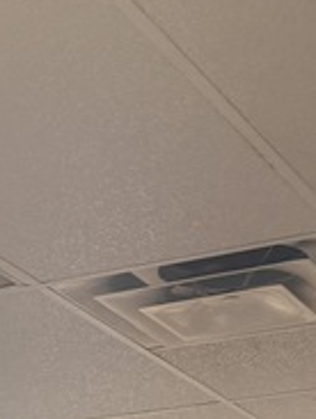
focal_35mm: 134
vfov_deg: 11.1
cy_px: 1140
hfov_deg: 10.1
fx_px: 1625
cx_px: -362
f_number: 1.78
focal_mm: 6.76
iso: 200
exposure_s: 1/143
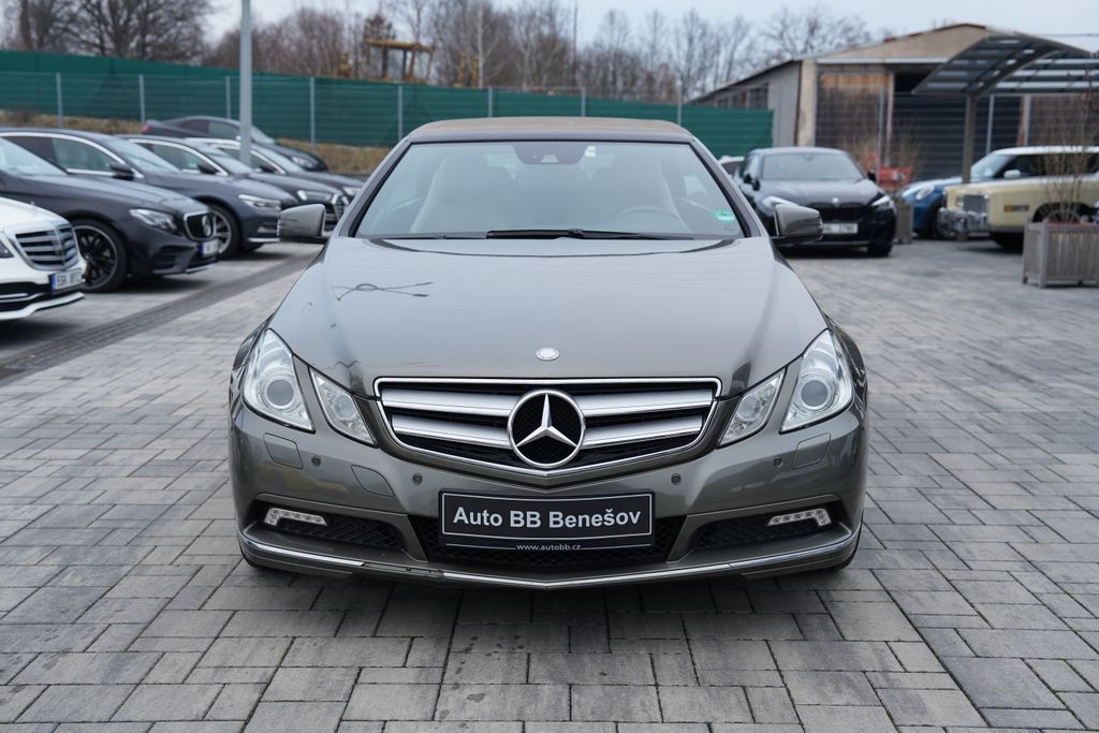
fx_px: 1282
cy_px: 366
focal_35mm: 42
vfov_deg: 31.9
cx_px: 550
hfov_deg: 46.4
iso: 640
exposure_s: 1/160
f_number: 4
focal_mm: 42
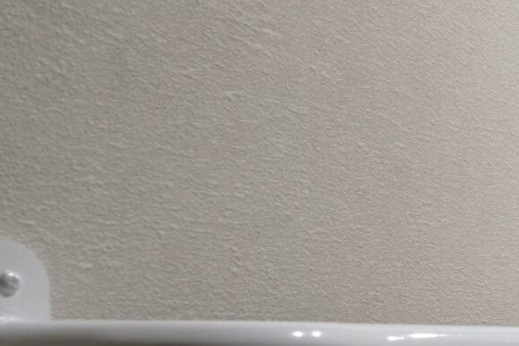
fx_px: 1024
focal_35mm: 71
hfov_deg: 18.2
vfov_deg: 18.8
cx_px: 1057
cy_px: 324
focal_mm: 16
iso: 100
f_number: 14
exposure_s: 1
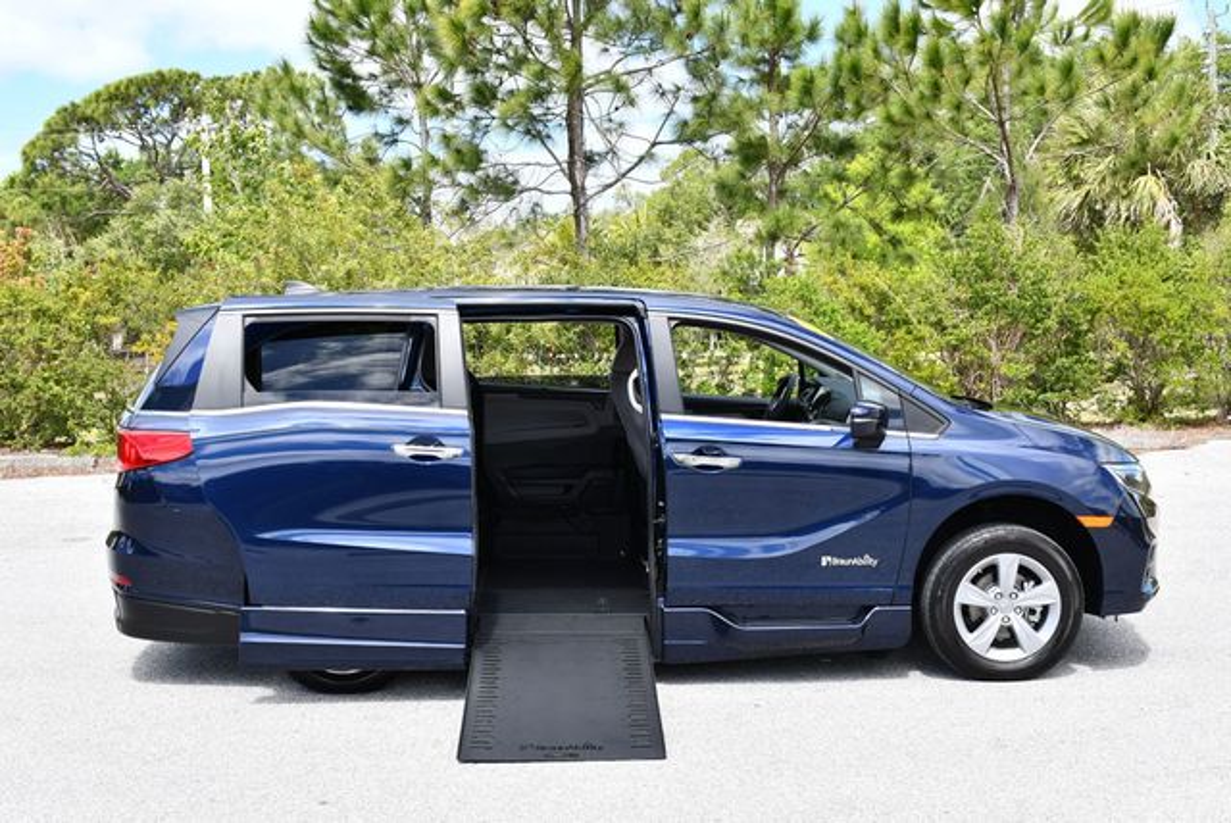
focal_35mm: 44
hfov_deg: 44.5
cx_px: 616
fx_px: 1506
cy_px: 412
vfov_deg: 30.6
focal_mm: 22
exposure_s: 1/250
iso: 180
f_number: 8
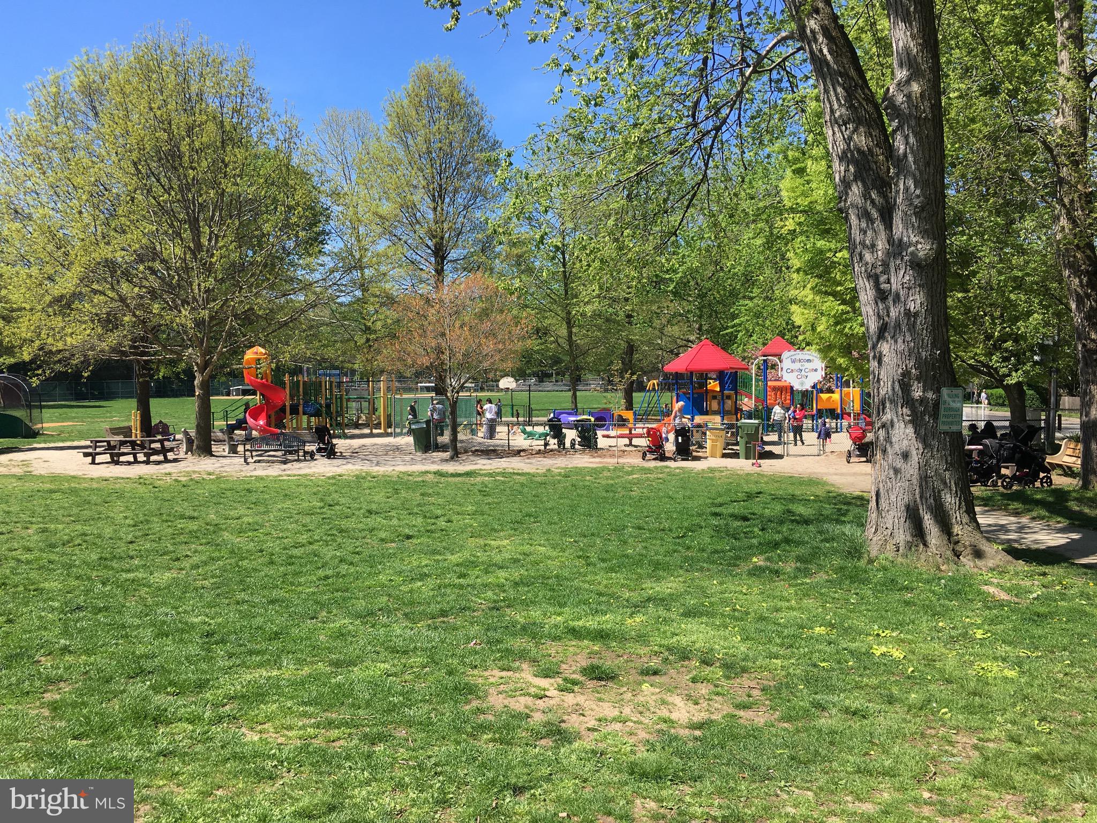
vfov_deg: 48.2
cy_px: 412
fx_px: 919
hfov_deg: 61.7
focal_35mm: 29
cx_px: 548
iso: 25
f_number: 2.2
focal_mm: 4.15
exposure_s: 1/1083
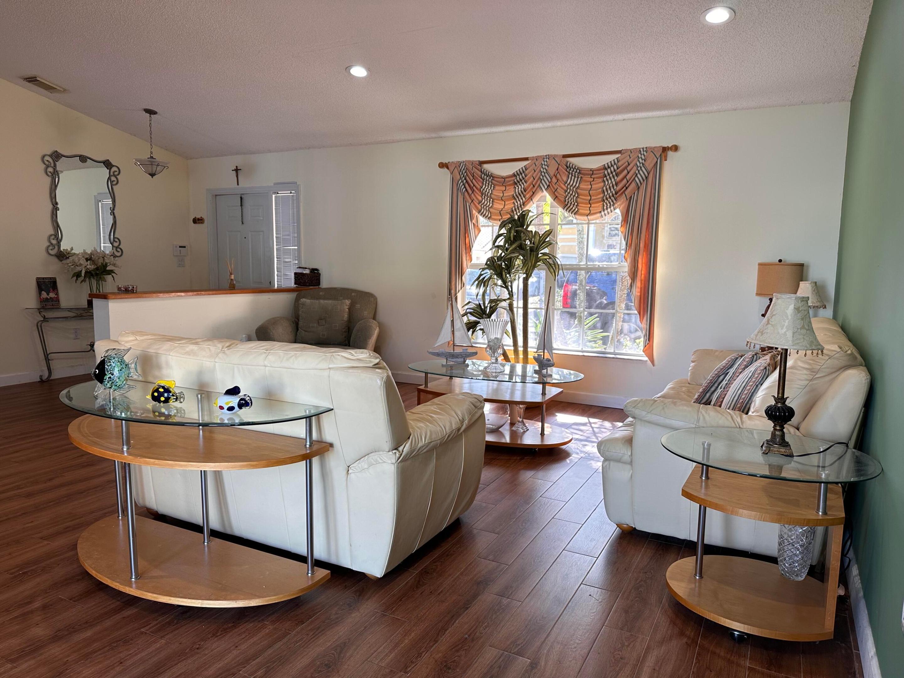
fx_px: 627
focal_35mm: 24
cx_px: 452
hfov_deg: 71.6
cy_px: 339
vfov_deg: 56.8
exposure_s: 1/120
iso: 100
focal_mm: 6.86
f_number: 1.78
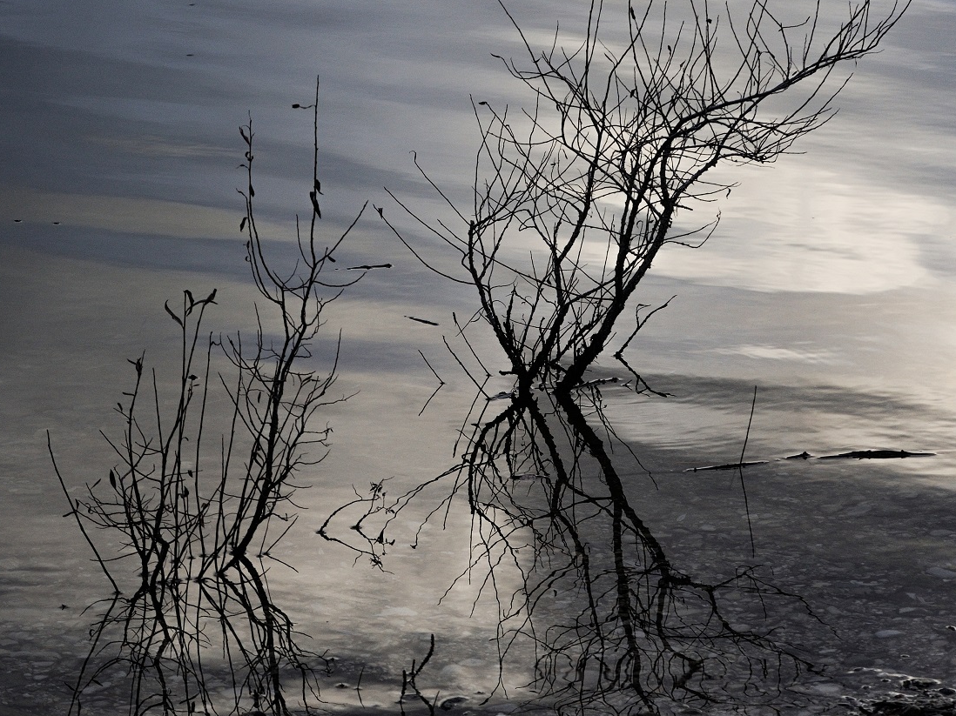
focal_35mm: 28
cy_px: 346
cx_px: 549
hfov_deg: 63.1
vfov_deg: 49.7
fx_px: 773
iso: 800
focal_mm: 20
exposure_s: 1/250
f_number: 11
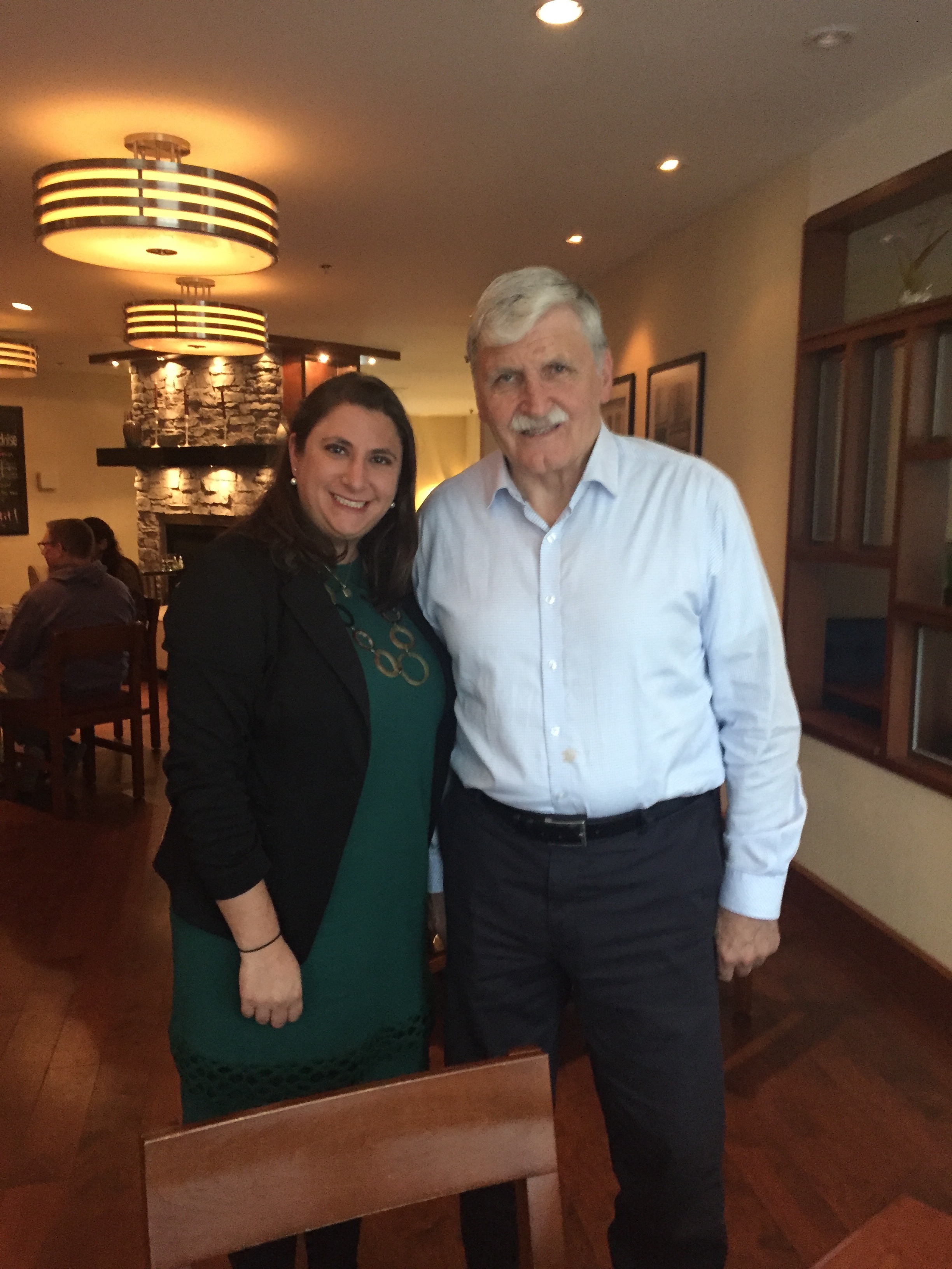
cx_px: 476
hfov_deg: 48.2
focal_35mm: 29
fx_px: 1063
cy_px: 634
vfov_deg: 61.7
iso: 250
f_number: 2.2
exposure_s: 1/15
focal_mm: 4.15
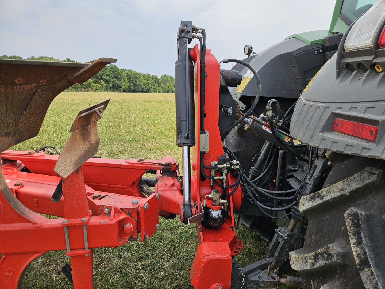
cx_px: 192
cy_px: 144
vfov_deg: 58.9
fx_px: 256
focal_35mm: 23
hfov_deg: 73.9
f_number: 1.8
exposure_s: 1/1005
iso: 25
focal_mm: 5.4
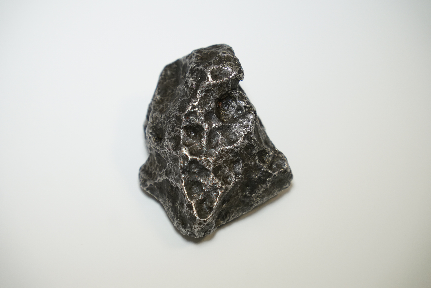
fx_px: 1233
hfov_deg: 19.8
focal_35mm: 103
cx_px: 216
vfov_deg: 13.3
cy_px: 144
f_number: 3.5
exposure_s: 1/200
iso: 800
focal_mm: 69
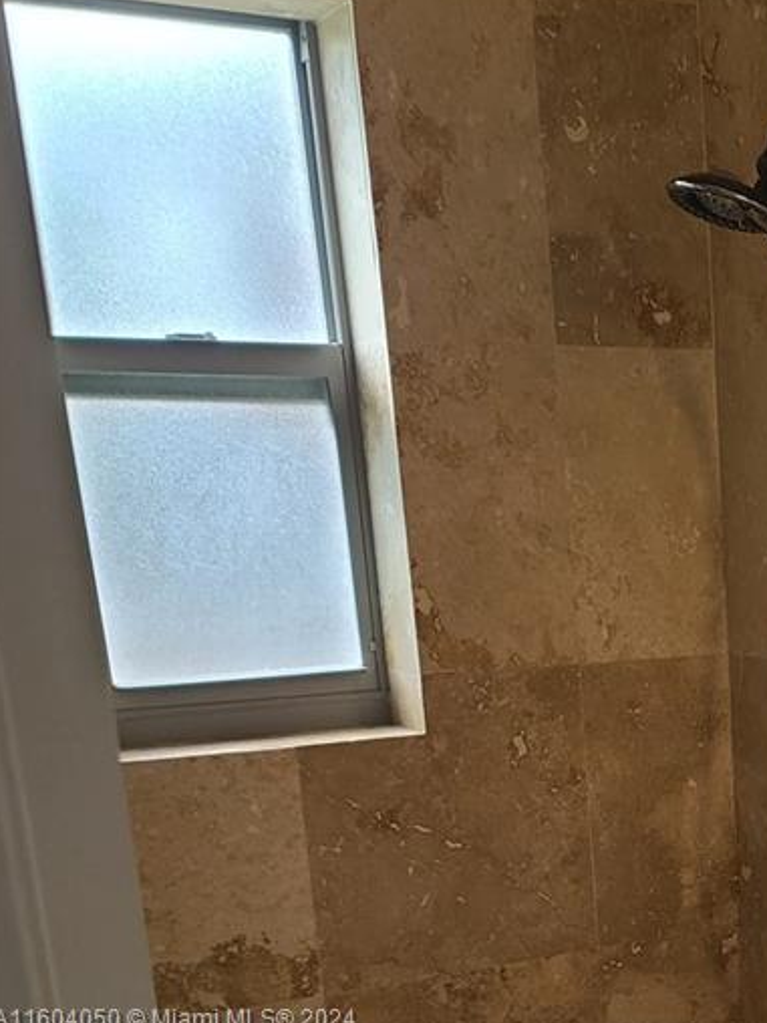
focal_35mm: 59
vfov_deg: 30.4
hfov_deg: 23.0
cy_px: 1021
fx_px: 1743
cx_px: 894
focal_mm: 7
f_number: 1.8
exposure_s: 1/59
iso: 50
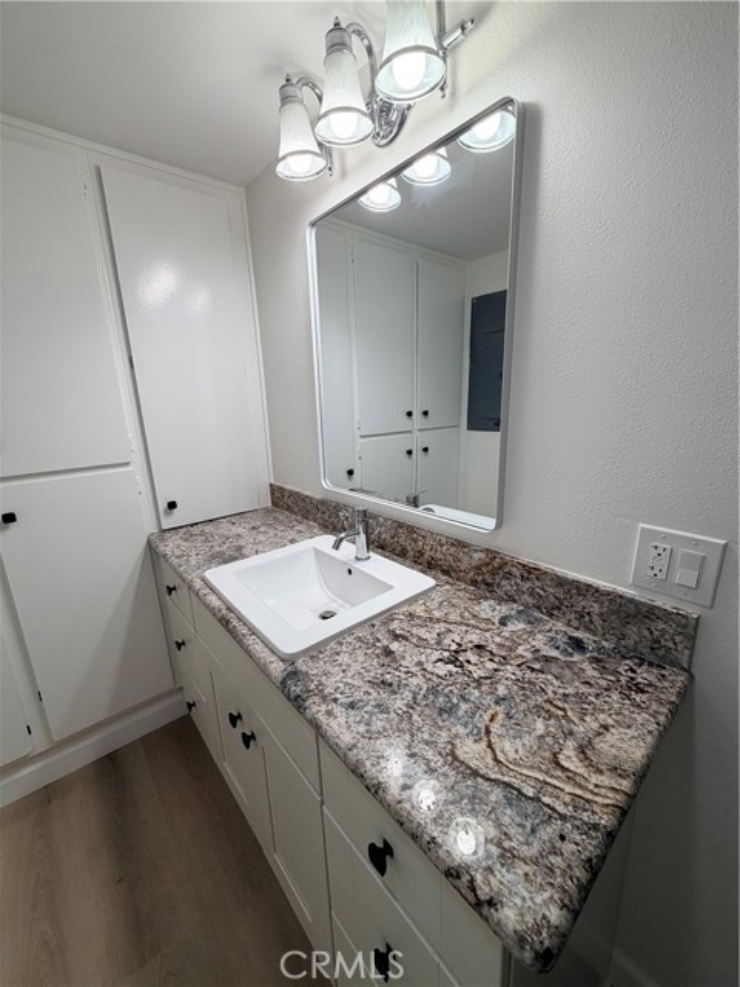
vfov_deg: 102.1
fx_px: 399
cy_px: 494
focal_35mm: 14
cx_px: 370
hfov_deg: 85.7
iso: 50
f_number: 2.2
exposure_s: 1/151
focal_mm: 2.22
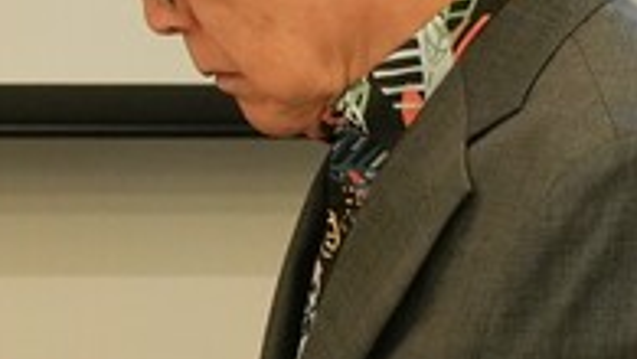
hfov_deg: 7.9
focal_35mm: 258
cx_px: -715
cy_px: 307
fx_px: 4361
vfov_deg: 4.7
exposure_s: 1/100
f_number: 9
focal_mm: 50
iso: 1000
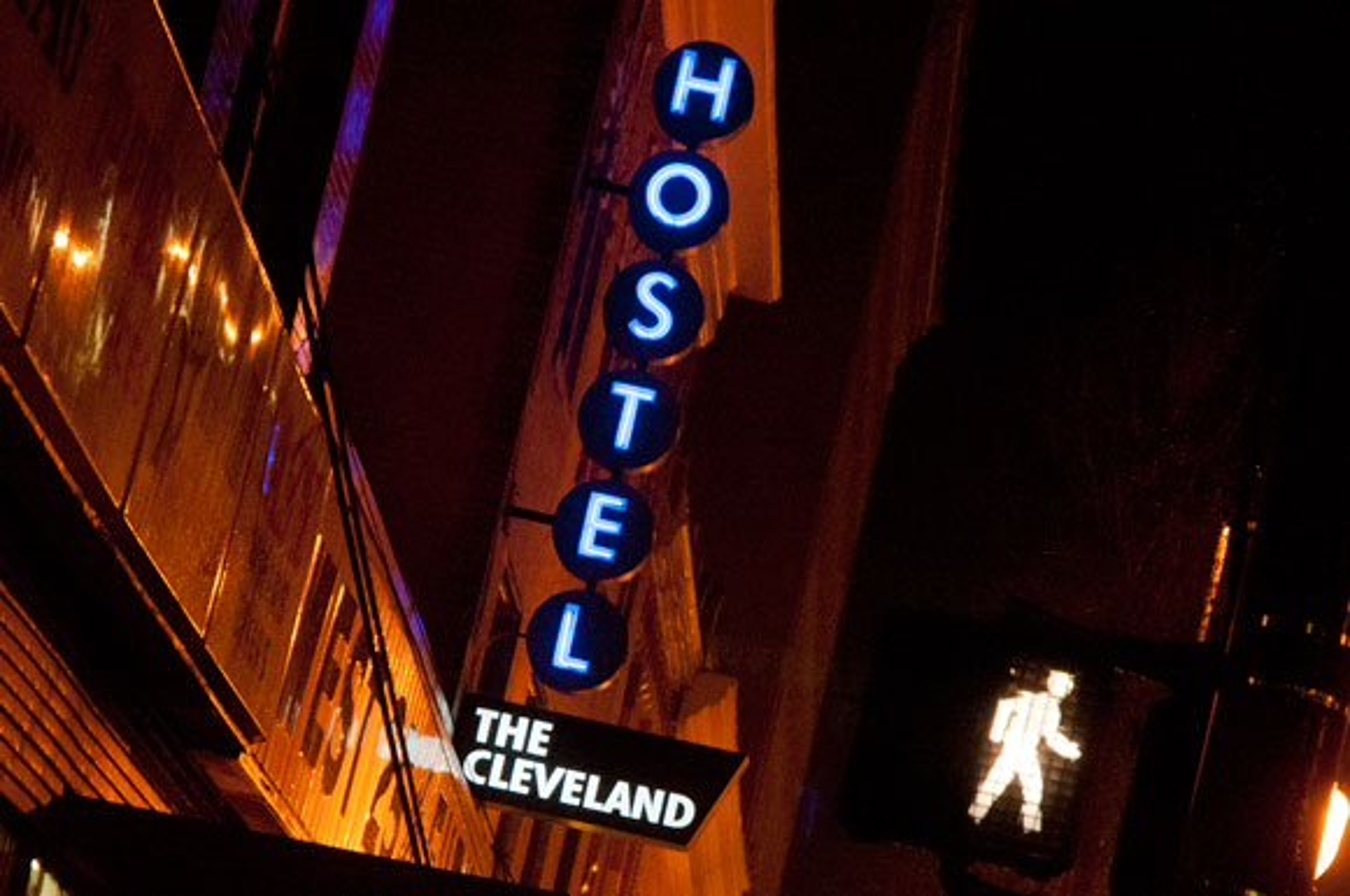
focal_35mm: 105
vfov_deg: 13.0
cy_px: 448
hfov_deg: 19.5
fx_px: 3932
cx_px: 675
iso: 2200
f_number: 4.5
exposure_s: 1/125
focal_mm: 70
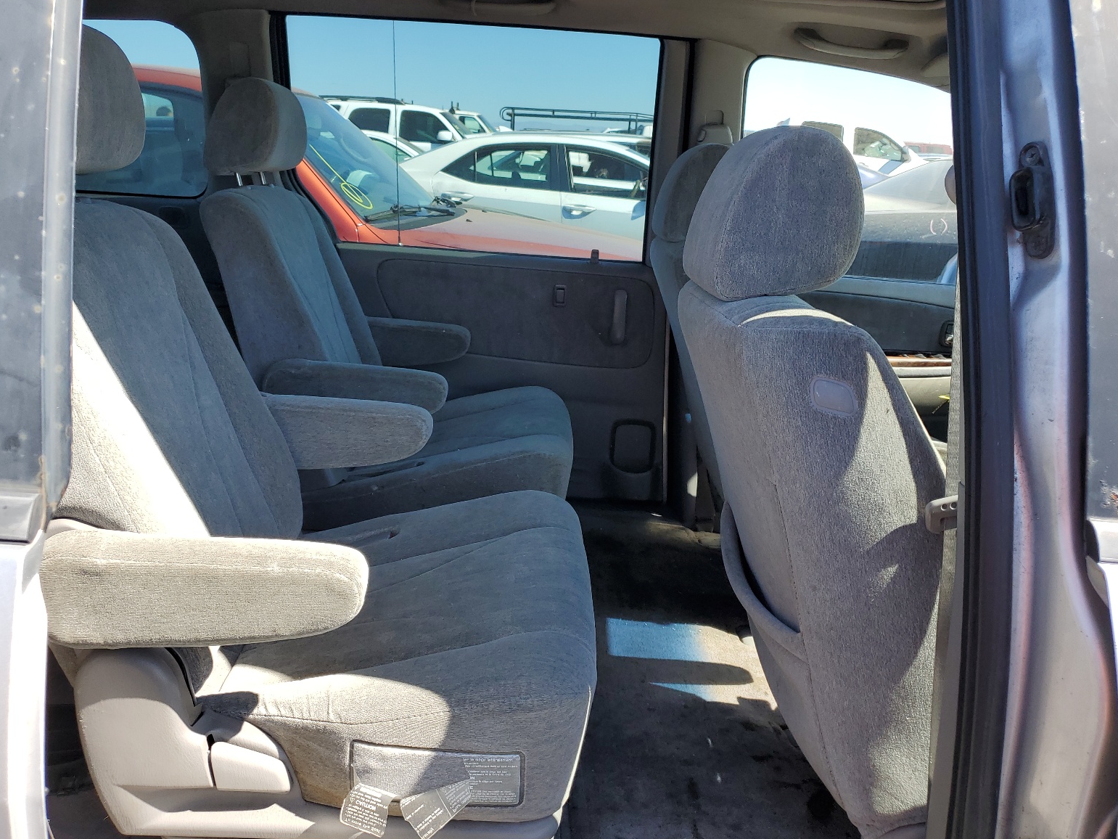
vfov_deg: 51.4
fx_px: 872
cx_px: 541
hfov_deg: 65.3
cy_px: 418
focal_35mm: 27
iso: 50
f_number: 1.5
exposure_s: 1/833
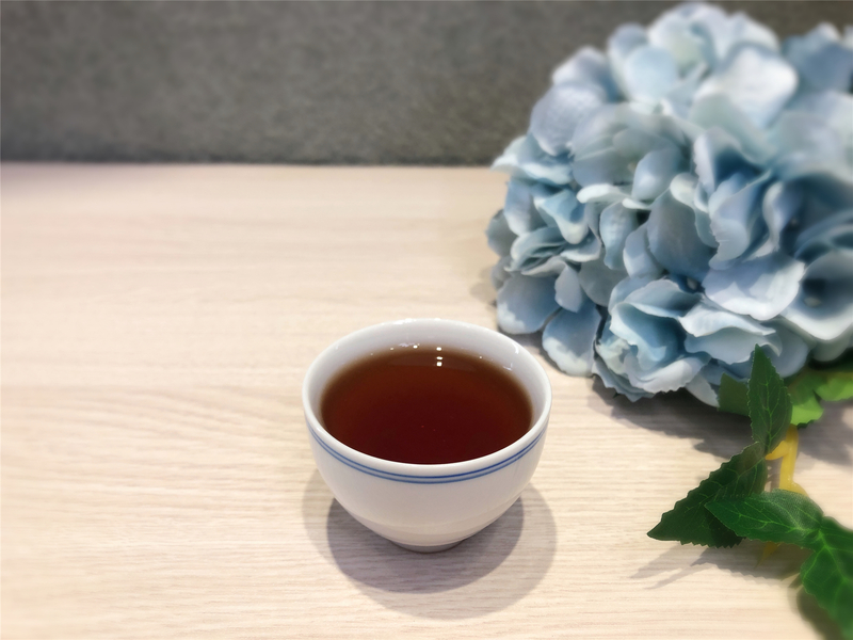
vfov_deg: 49.7
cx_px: 426
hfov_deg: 63.4
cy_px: 320
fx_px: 690
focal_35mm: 28
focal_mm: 3.99
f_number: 1.8
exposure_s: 1/33
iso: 32
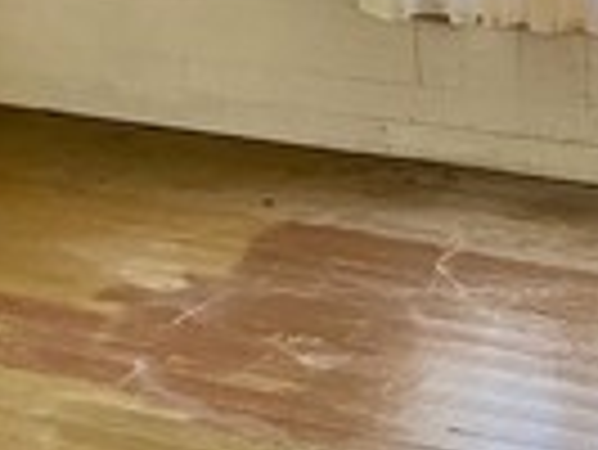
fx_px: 2161
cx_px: -81
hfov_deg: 15.3
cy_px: -171
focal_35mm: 125
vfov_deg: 11.5
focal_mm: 5.1
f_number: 1.6
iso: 160
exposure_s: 1/60
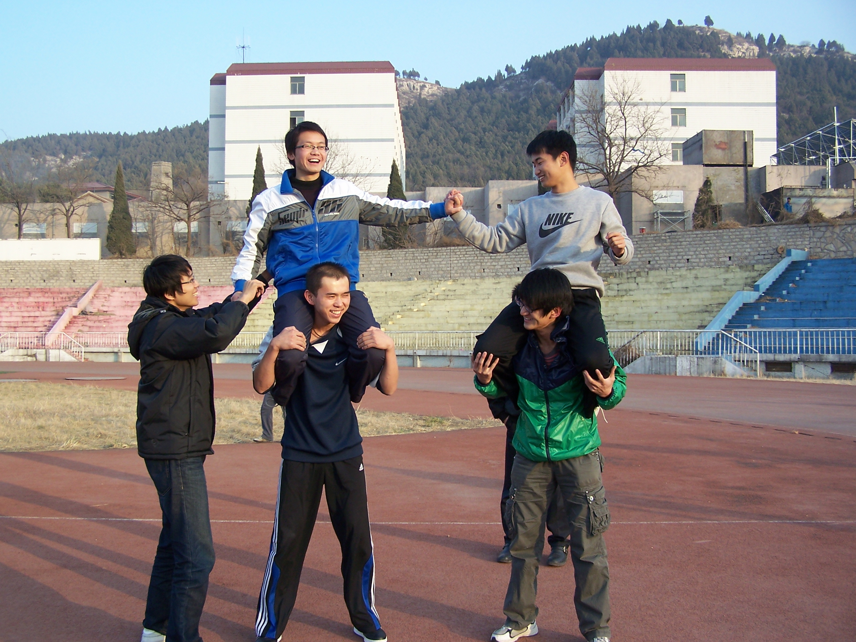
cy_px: 321
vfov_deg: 37.7
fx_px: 940
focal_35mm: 38
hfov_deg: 49.0
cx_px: 428
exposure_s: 1/250
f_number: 2.8
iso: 80
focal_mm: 6.3
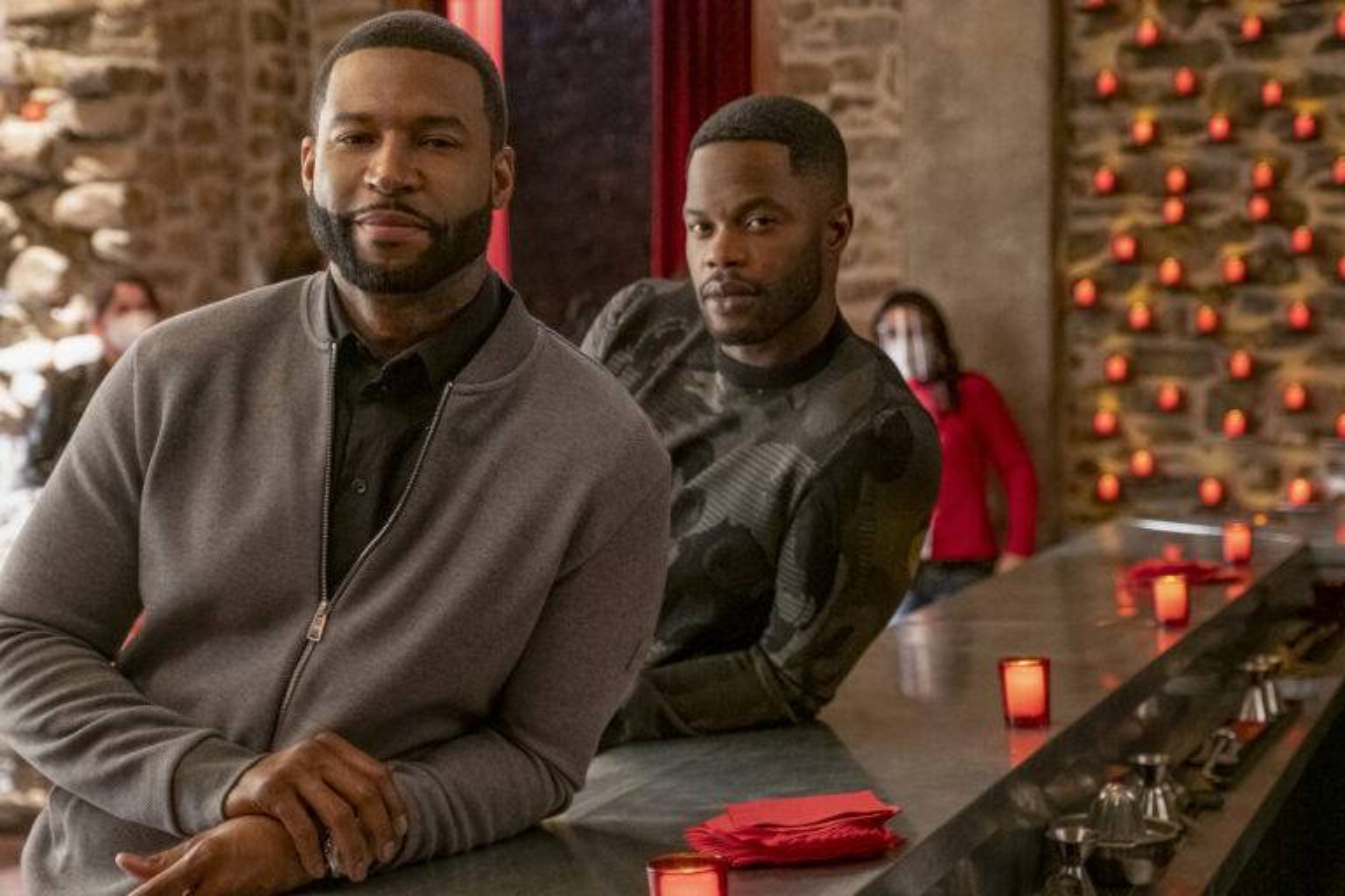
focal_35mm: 60
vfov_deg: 22.6
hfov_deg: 33.4
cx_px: 672
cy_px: 448
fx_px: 2241
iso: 5000
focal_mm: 40.1
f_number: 2.8
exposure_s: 1/100
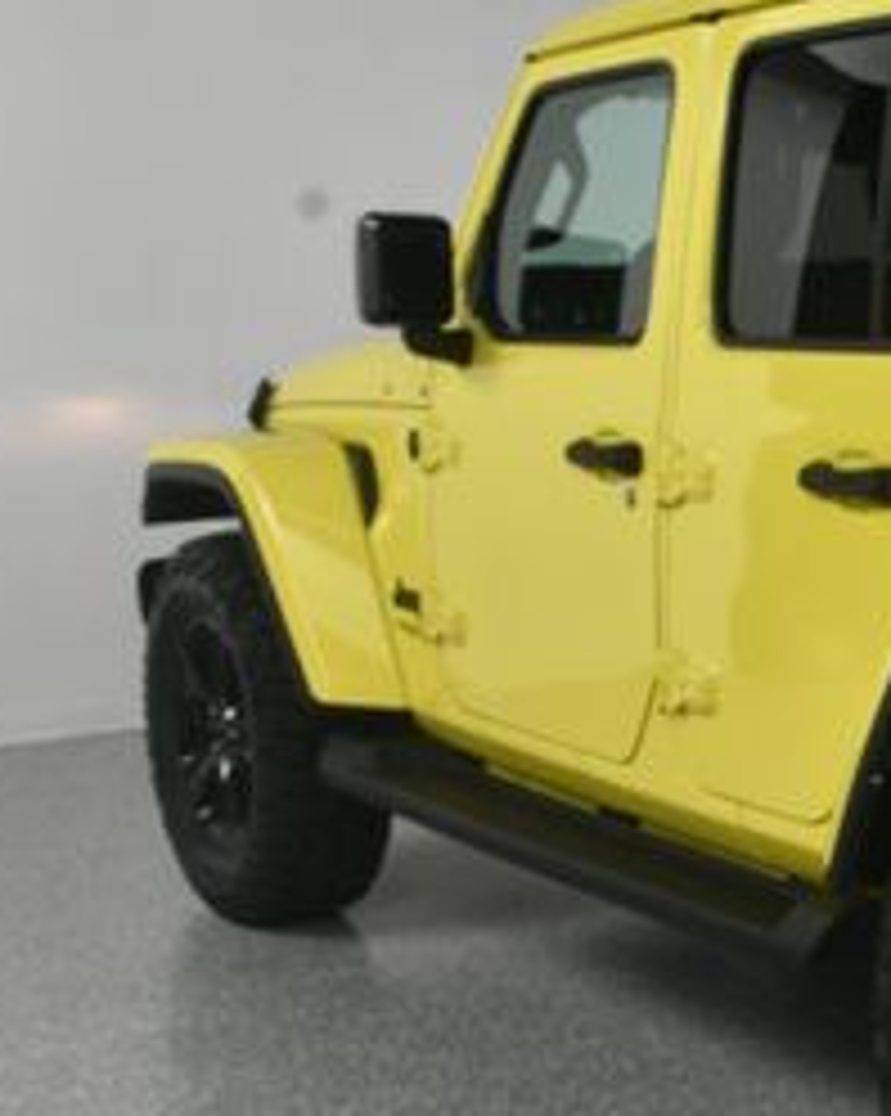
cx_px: 1300
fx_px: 2640
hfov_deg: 17.4
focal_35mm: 80
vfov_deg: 23.8
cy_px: 634
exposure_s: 1/160
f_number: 11
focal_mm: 22
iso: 100
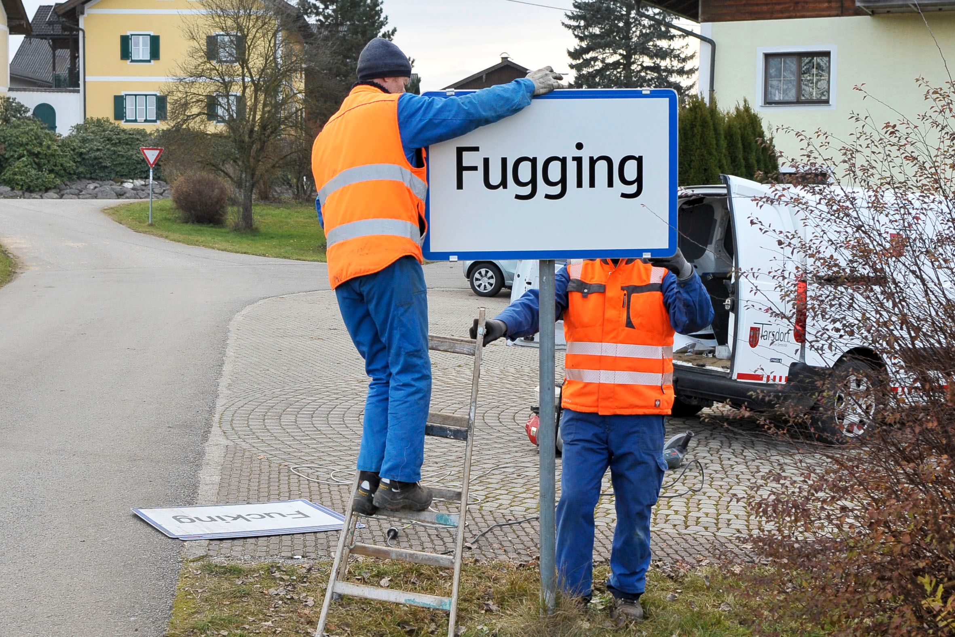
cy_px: 318
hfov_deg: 55.8
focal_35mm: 34
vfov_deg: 38.9
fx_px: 902
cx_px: 478
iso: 640
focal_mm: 34
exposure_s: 1/320
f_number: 5
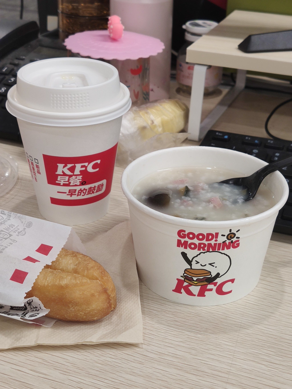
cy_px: 194
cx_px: 146
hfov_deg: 51.4
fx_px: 304
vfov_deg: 65.3
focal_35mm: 27
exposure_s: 1/100
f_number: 1.75
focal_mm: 4.75
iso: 536
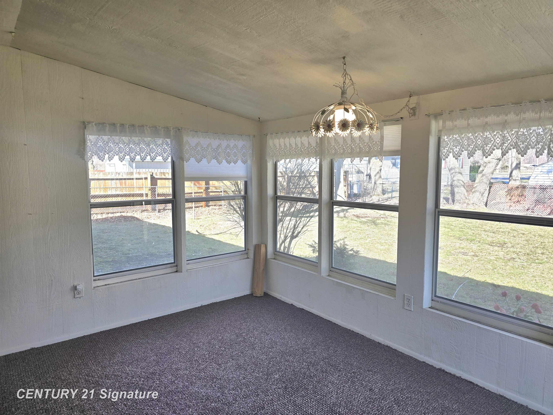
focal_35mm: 23
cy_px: 208
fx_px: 367
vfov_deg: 58.9
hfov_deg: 73.9
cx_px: 276
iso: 16
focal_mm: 6.3
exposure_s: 1/120
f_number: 1.7
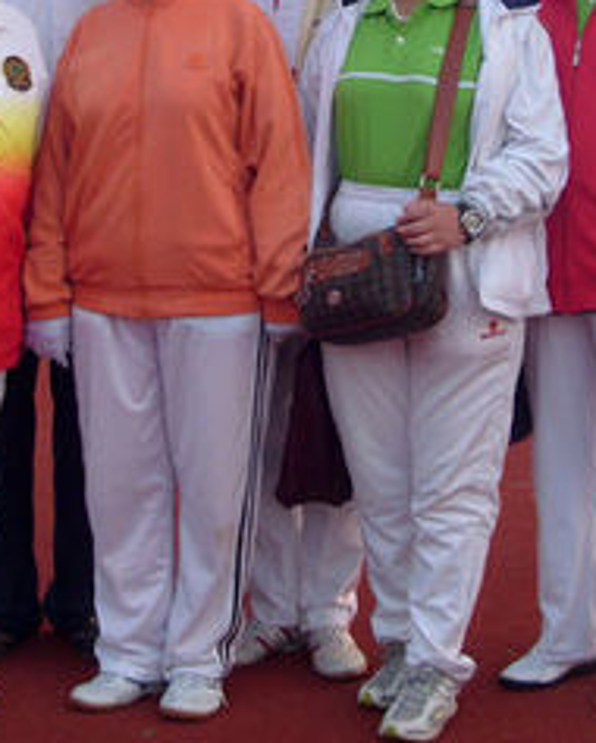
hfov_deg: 17.3
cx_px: 245
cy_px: 144
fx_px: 1960
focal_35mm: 89
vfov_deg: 21.2
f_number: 3.5
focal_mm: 6
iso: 100
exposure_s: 1/45
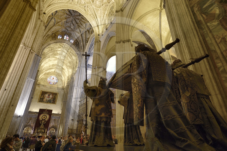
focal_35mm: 20
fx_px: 126
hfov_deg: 84.0
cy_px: 76
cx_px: 114
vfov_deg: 61.8
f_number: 4.5
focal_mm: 20
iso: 1600
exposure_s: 1/15
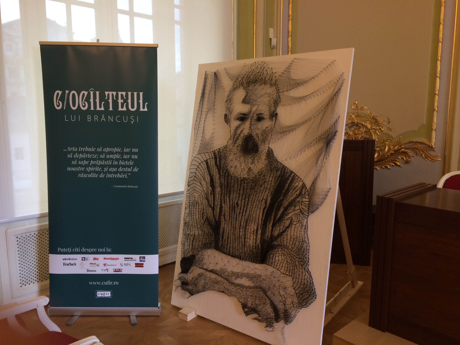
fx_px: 385
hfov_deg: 61.7
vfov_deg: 48.2
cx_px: 230
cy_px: 172
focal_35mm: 29
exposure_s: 1/33
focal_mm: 4.15
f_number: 2.2
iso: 50
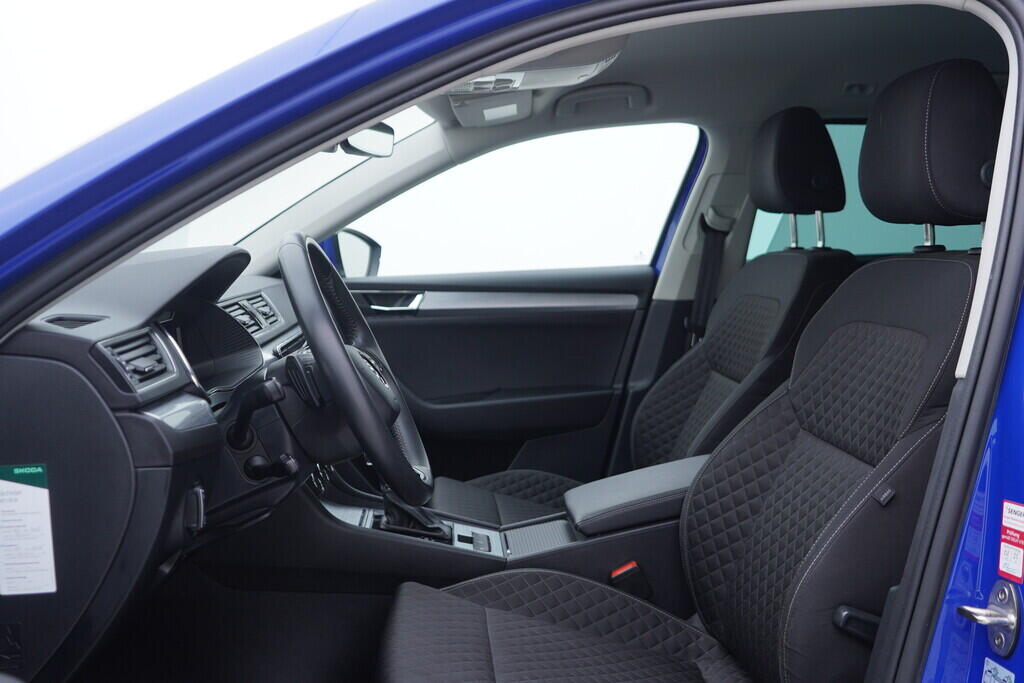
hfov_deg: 53.1
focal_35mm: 36
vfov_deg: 36.9
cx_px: 512
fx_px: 1024
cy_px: 342
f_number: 3.2
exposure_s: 1/40
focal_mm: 24
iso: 125
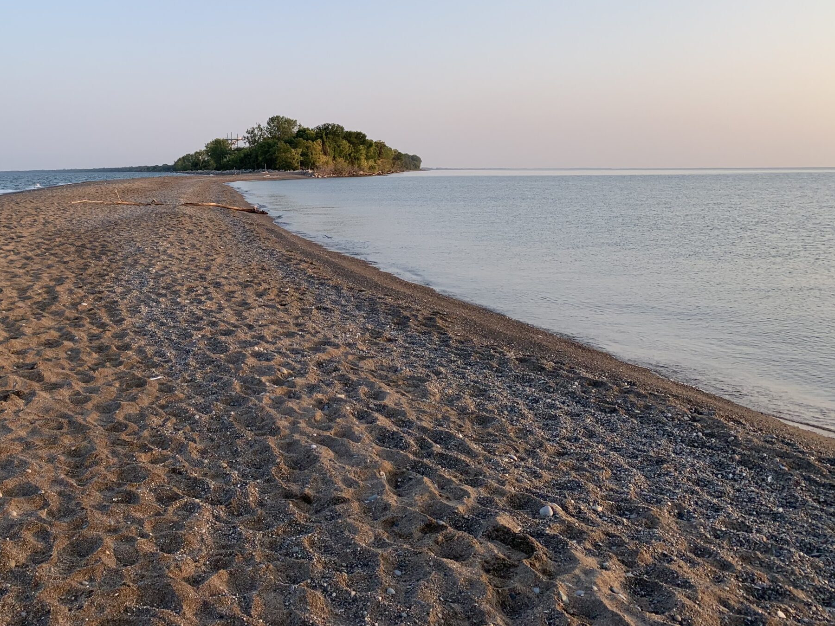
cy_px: 192
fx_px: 892
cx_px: 289
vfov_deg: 38.1
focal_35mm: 37
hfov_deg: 49.4
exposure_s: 1/526
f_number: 1.8
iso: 25
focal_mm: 4.25
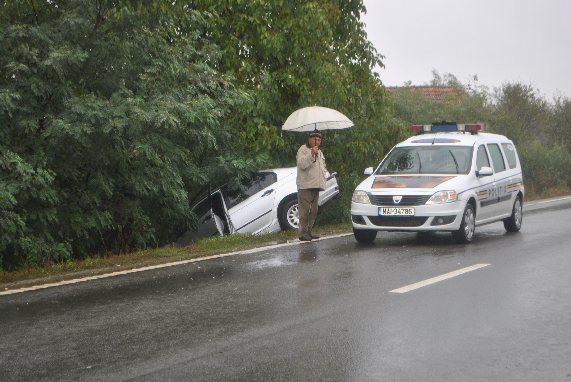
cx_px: 286
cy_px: 191
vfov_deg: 16.6
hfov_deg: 24.6
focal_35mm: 82
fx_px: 1310
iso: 140
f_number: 5.6
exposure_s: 1/125
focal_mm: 55
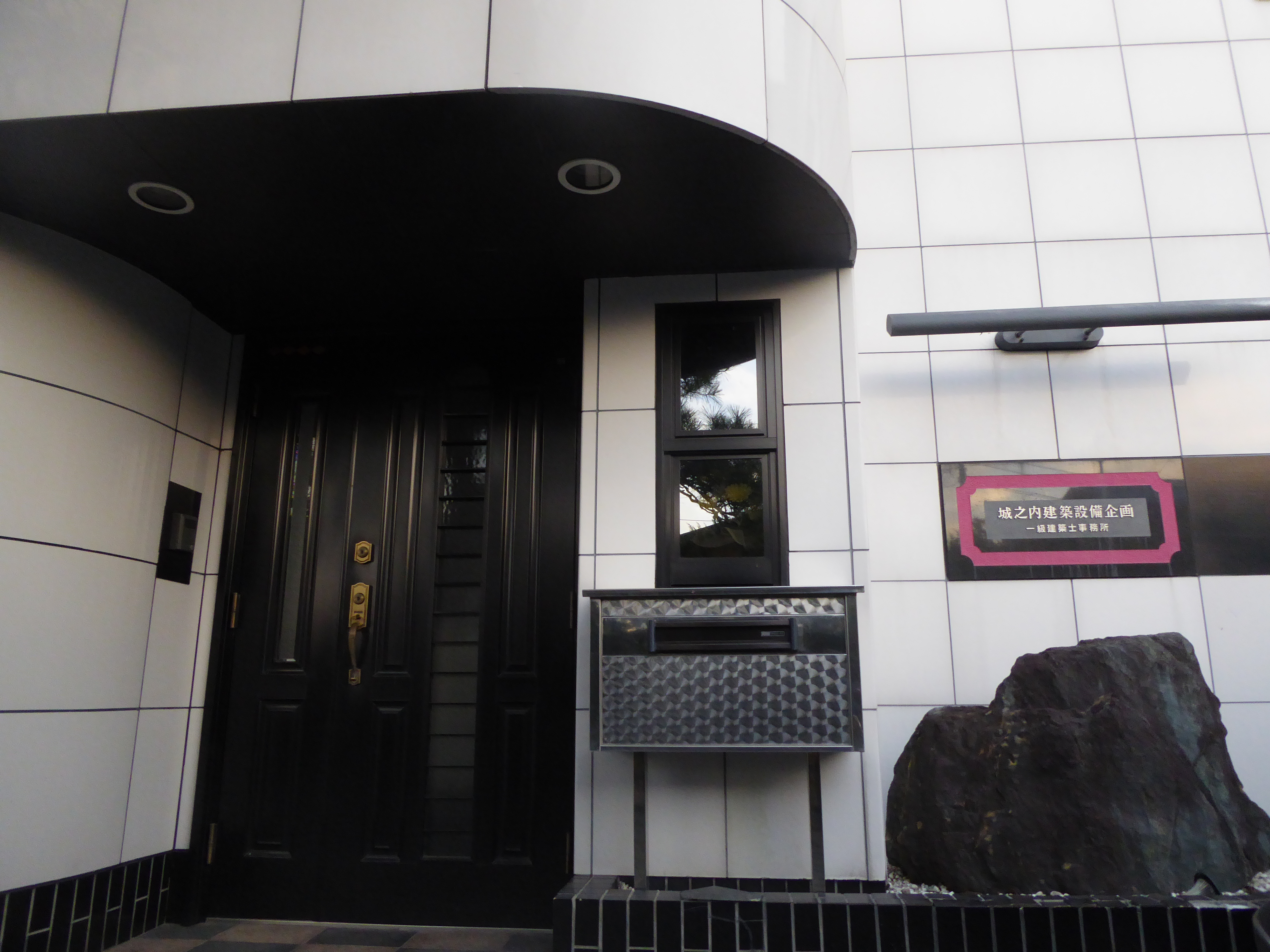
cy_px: 476
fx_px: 881
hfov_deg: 71.6
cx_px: 635
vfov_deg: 56.8
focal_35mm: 24
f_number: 3.5
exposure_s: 1/60
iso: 400
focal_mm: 4.3
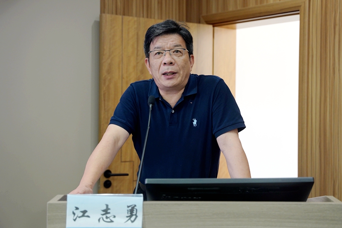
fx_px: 456
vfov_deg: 28.1
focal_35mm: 48
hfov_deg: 41.1
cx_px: 171
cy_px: 114
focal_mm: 48
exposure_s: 1/60
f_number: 3.5
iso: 1000
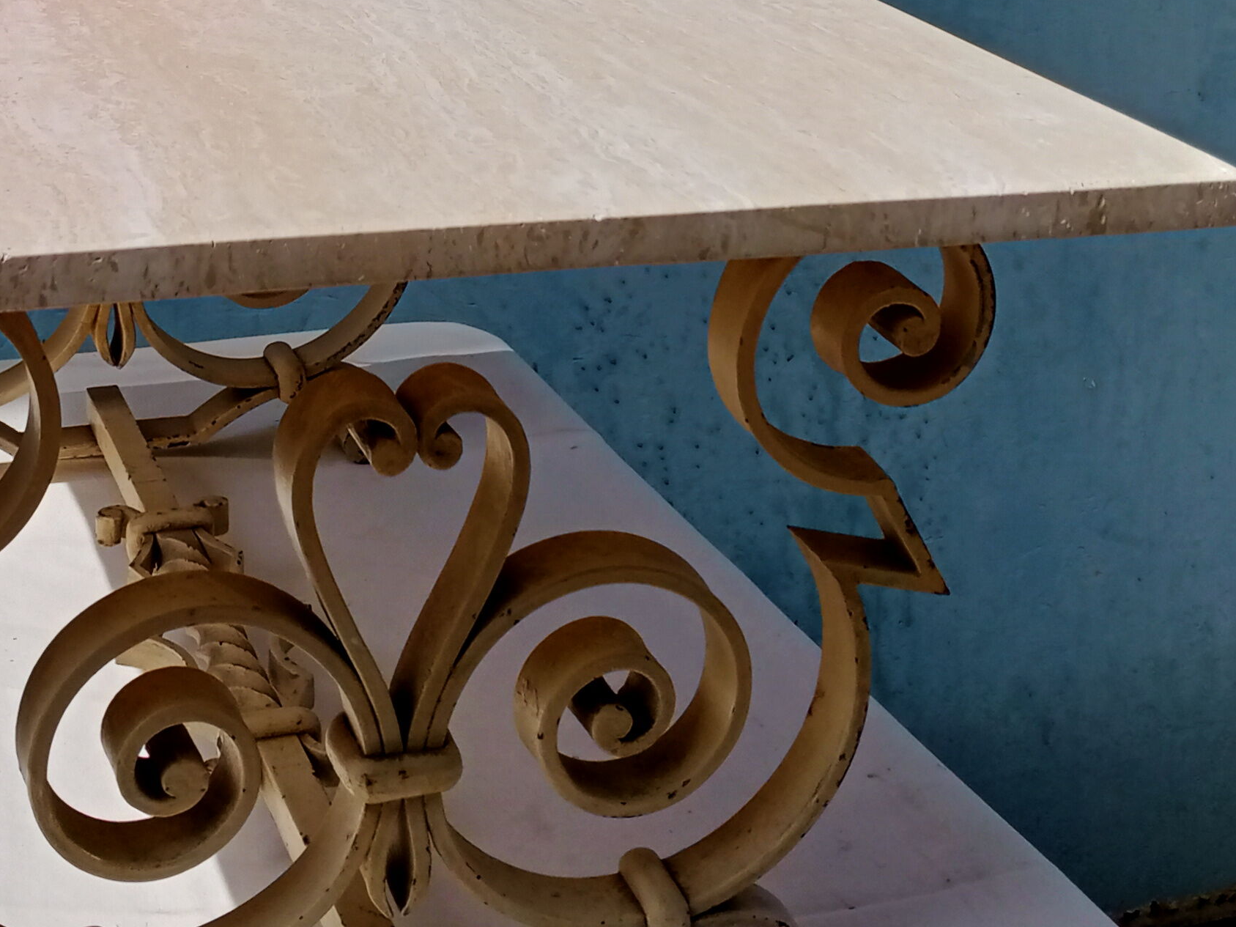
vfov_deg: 20.6
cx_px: 362
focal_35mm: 68
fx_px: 2428
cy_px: -99
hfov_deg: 28.3
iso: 111
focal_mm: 4.05
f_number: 1.8
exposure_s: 1/1912
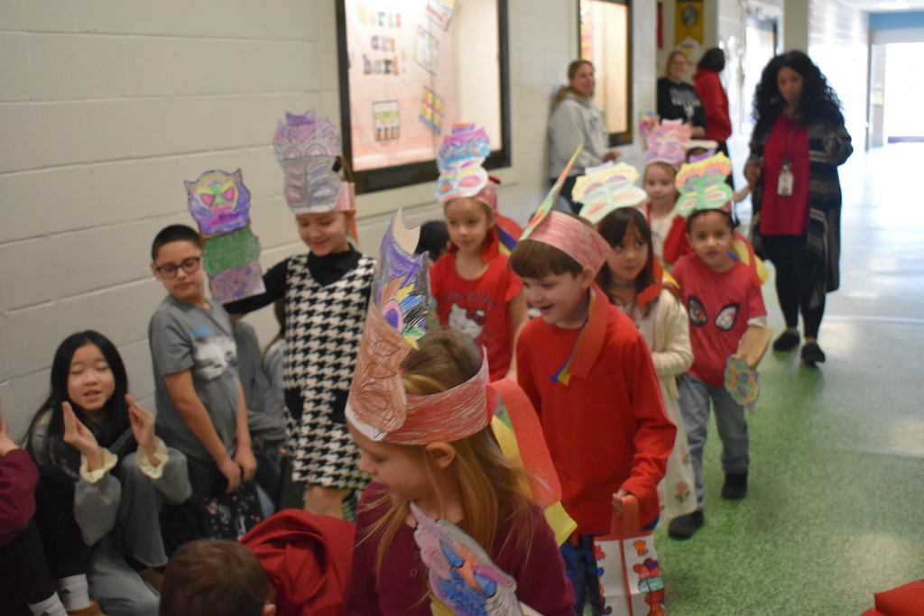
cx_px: 462
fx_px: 1078
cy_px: 308
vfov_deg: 31.9
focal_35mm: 42
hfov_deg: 46.4
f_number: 4.2
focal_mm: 28
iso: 3200
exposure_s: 1/125
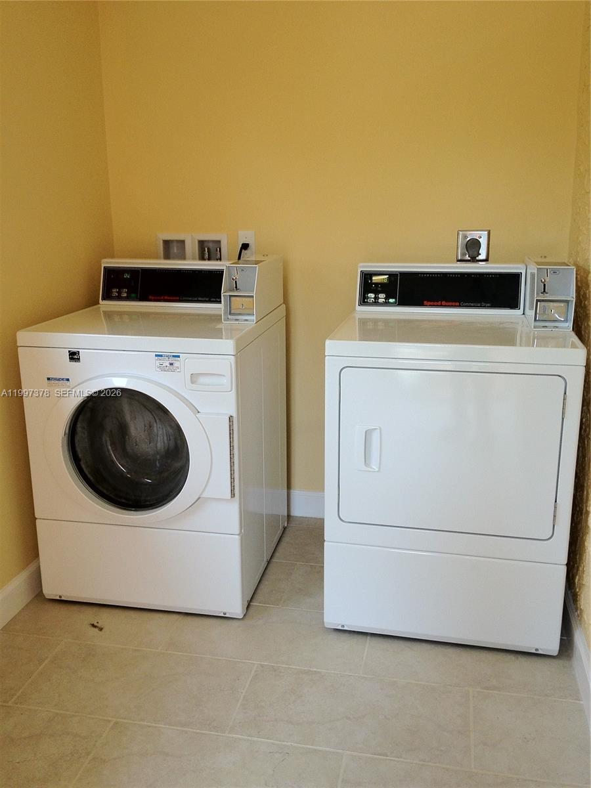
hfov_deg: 40.7
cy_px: 394
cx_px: 296
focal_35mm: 35
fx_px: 797
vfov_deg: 52.6
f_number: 2.4
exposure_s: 1/120
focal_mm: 4.28
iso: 80
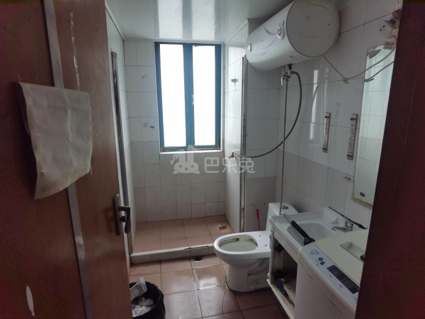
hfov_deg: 87.8
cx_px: 212
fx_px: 221
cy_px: 160
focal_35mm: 18
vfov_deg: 71.6
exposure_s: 1/100
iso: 64
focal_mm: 4.4
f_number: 1.8
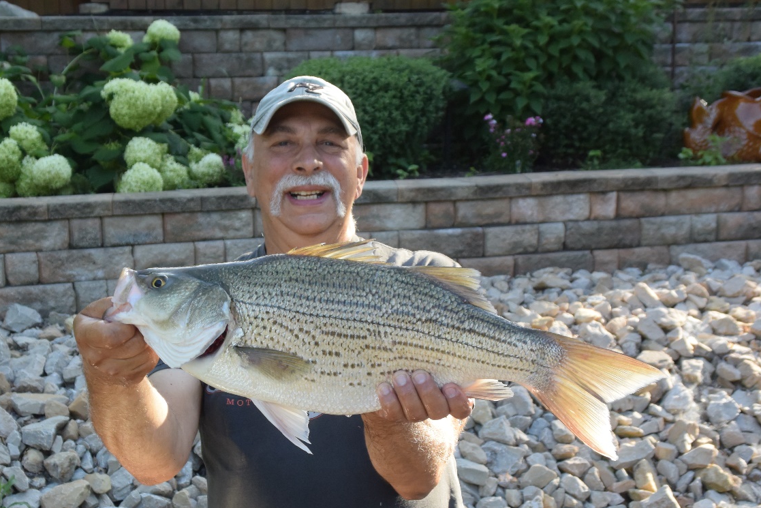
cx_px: 298
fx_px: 1332
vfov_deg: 21.5
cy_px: 314
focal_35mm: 63
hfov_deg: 31.8
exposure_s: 1/250
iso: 400
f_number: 5
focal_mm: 16.5
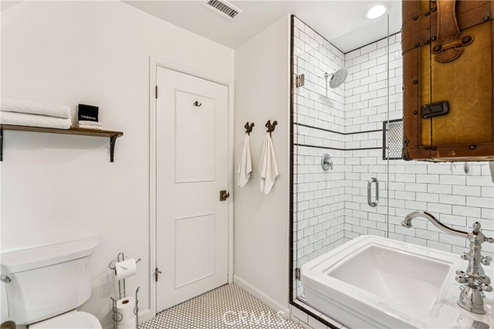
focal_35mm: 16
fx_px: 215
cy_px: 164
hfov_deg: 97.8
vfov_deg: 74.7
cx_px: 247
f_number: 13
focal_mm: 15.7
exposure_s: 1/2
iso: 100
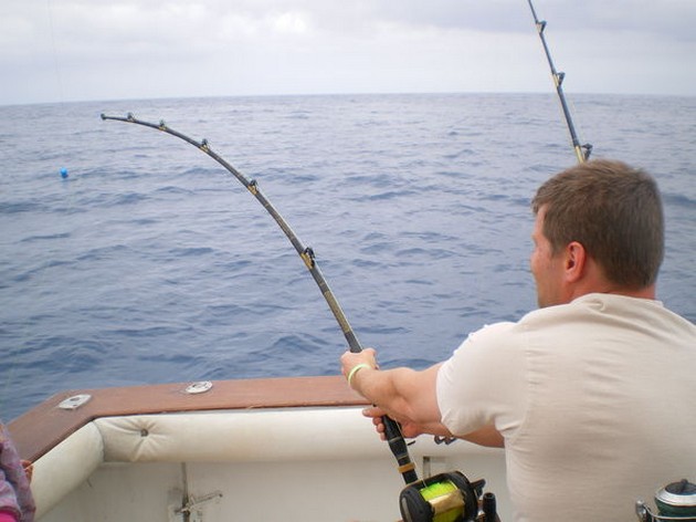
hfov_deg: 51.4
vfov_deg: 39.6
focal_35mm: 36
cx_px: 348
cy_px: 261
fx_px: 724
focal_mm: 6.3
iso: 50
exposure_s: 1/200
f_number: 4.6
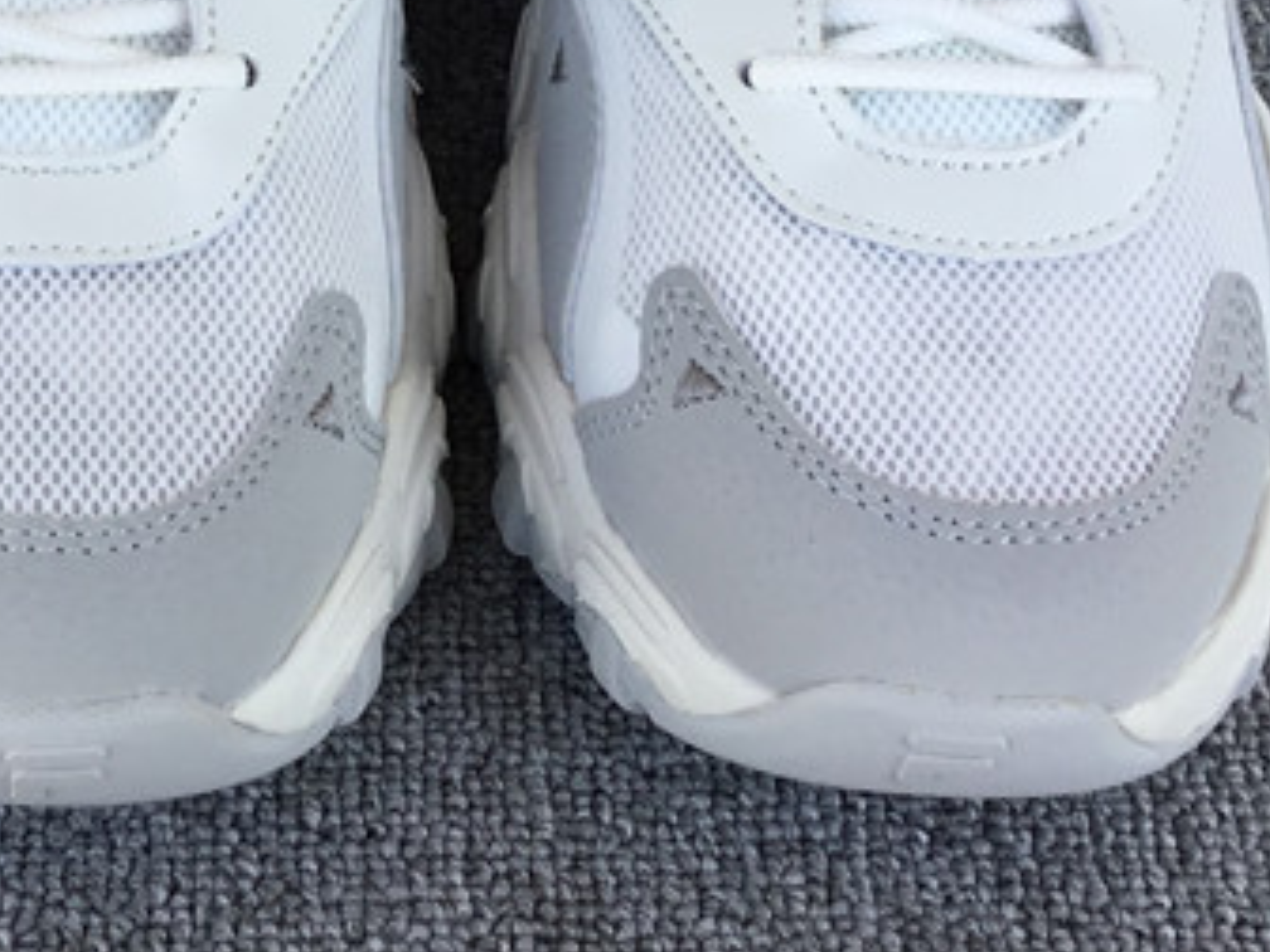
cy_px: -55
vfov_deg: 17.3
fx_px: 3045
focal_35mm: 83
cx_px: 340
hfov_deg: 23.4
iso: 25
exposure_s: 1/305
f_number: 2.4
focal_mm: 3.3
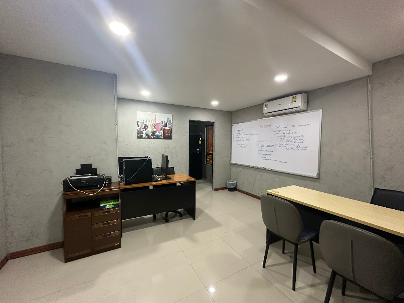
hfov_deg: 102.1
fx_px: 163
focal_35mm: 14
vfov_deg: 85.7
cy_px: 152
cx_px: 202
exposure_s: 1/50
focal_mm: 2.22
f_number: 2.2
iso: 320
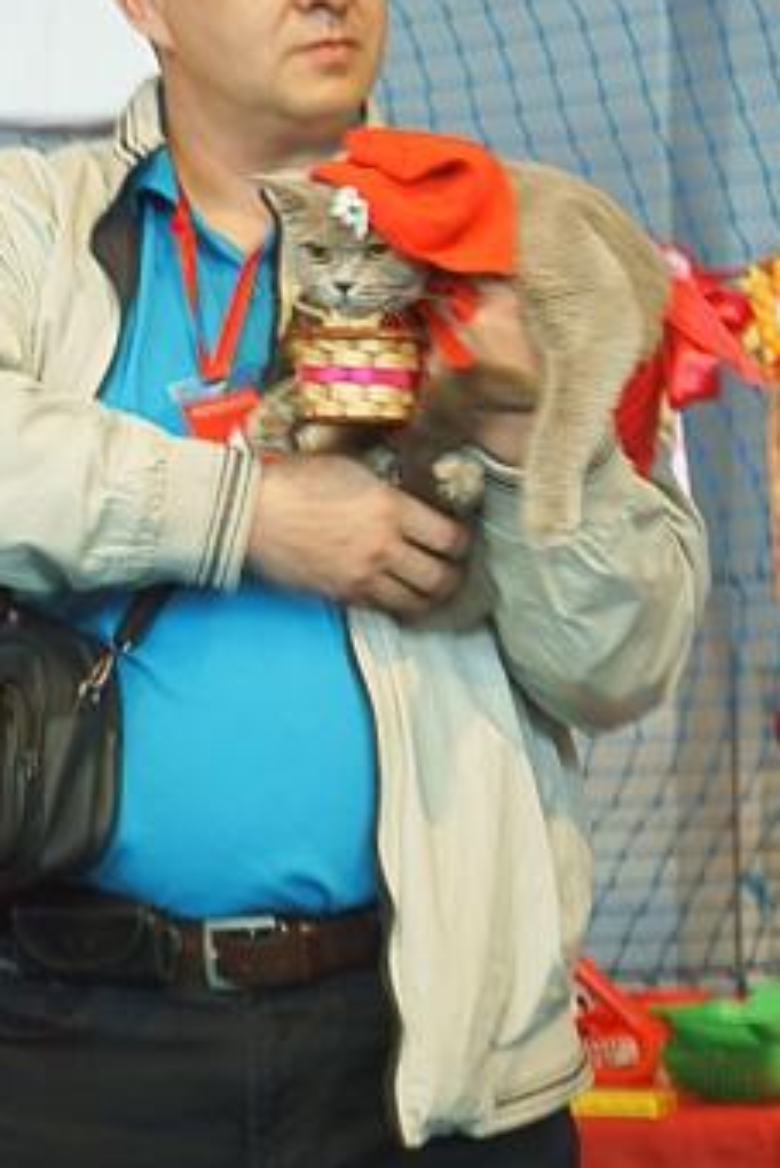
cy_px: 464
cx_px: 283
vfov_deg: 13.0
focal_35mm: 158
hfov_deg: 8.7
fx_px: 5129
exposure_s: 1/5
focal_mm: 80
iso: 200
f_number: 5.6
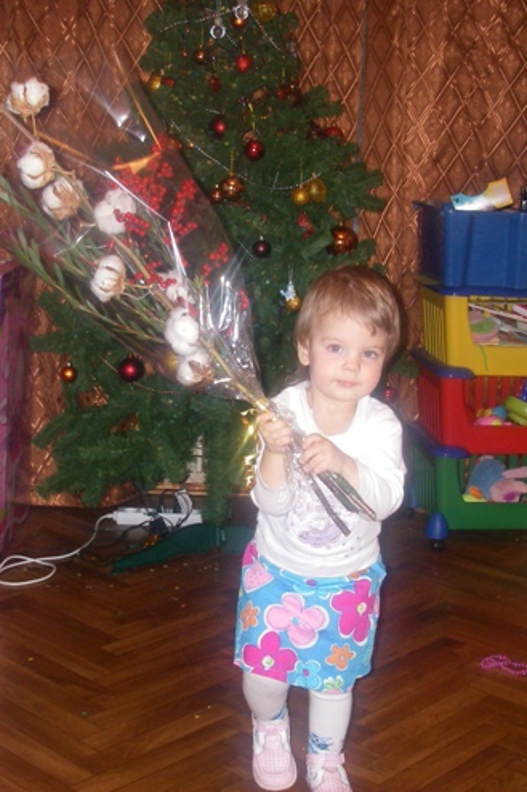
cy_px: 394
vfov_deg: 48.5
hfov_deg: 33.3
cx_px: 229
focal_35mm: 40
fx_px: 879
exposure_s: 1/40
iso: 200
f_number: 3.3
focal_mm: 6.3
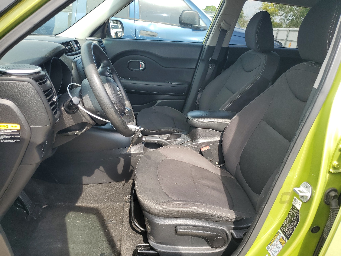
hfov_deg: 67.3
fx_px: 256
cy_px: 128
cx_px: 170
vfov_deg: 53.1
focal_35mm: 26
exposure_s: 1/500
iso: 50
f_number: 1.5
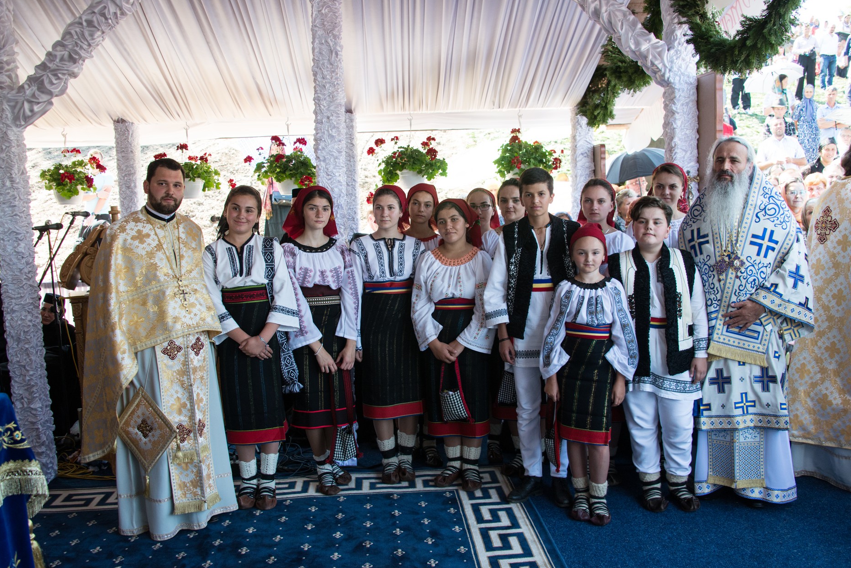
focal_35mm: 33
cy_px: 289
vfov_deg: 40.0
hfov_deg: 57.2
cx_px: 438
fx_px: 780
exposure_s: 1/320
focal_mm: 32
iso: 1000
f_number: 5
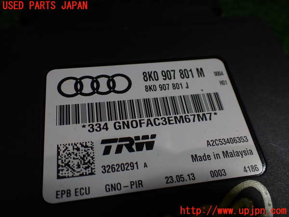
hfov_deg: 60.0
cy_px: 108
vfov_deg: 46.8
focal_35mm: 30
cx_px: 144
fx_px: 250
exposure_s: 1/125
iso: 160
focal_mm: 5.4
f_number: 2.3
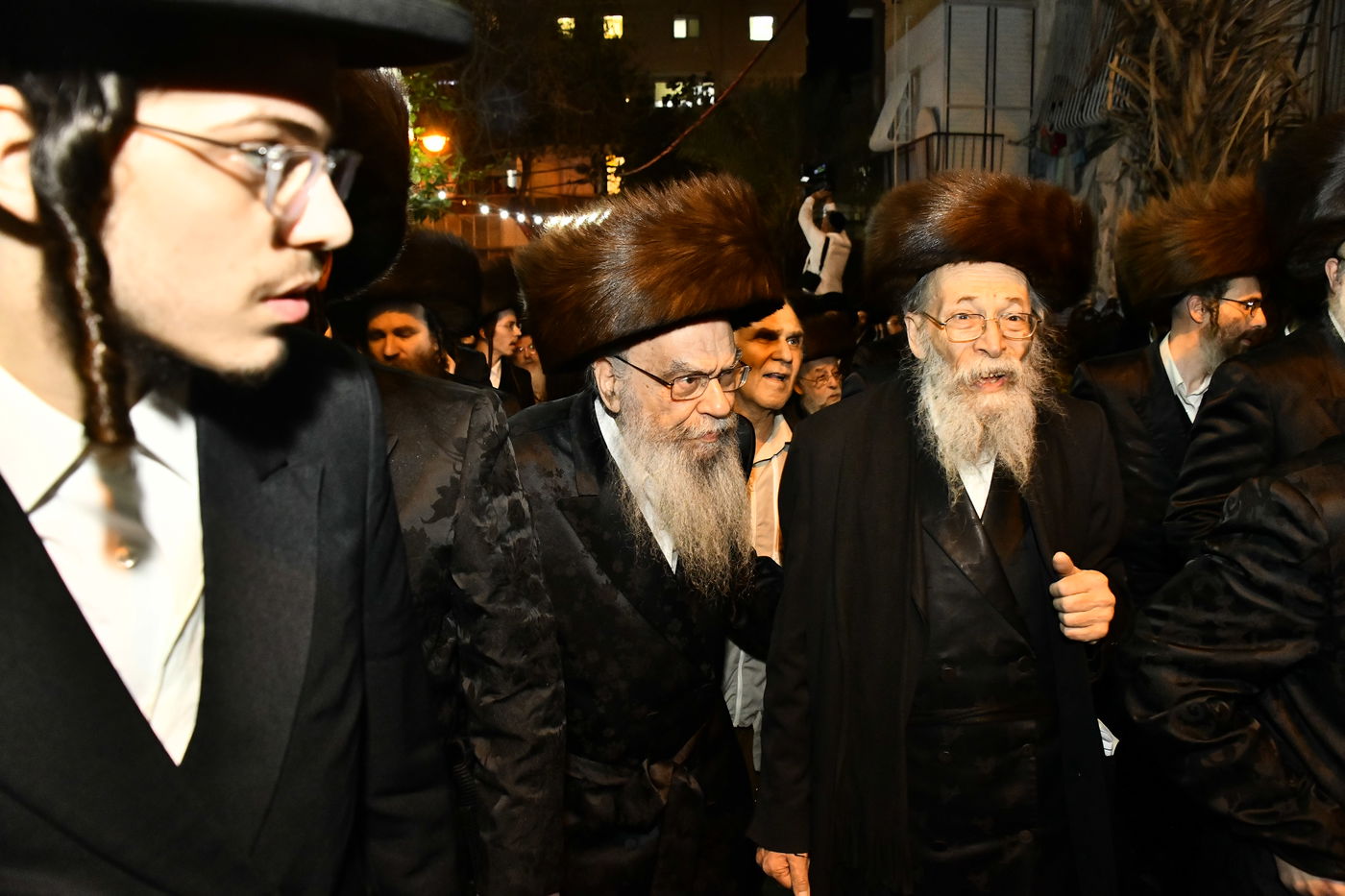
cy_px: 448
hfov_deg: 65.5
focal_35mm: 28
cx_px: 672
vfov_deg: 46.4
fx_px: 1046
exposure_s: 1/100
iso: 4000
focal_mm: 28
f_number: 5.6
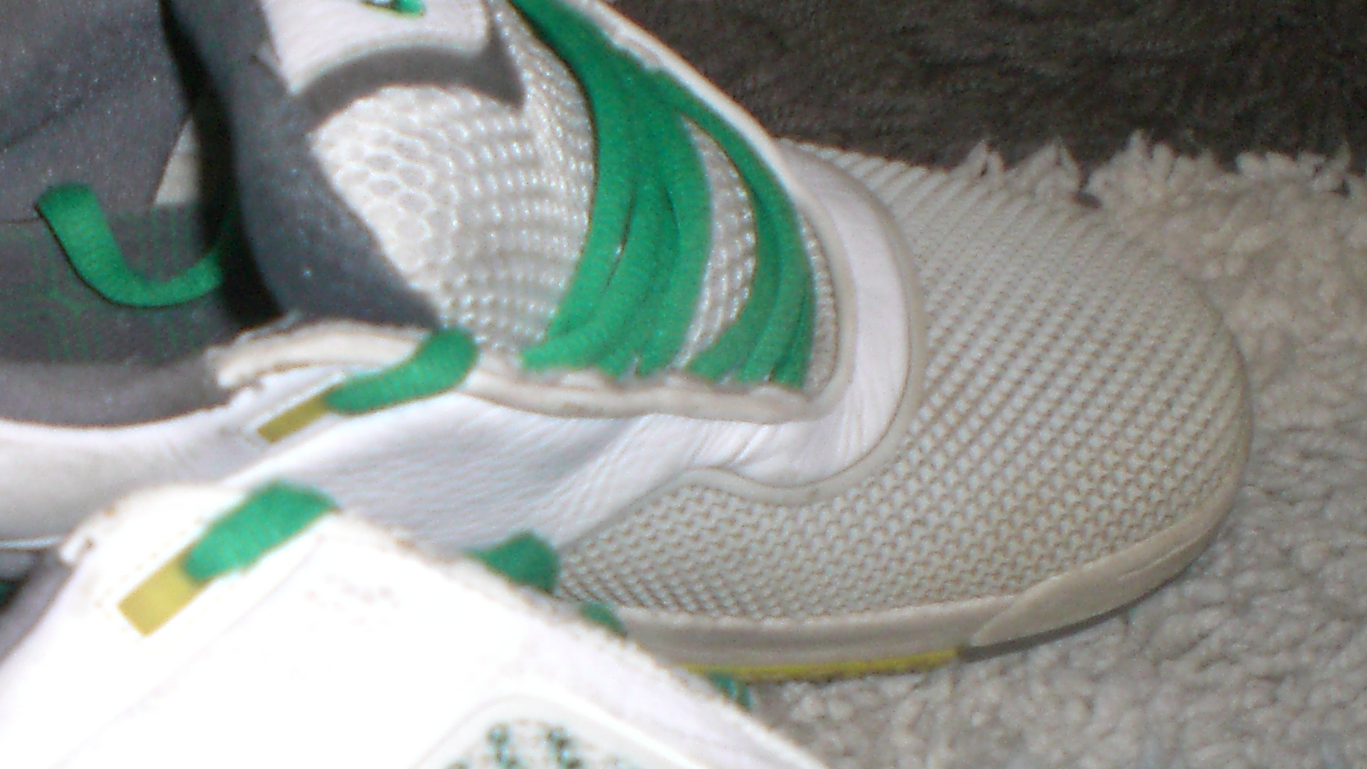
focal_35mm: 70
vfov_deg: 17.1
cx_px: 375
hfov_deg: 29.8
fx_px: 2538
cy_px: 655
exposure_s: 1/60
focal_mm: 6.3
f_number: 3.1
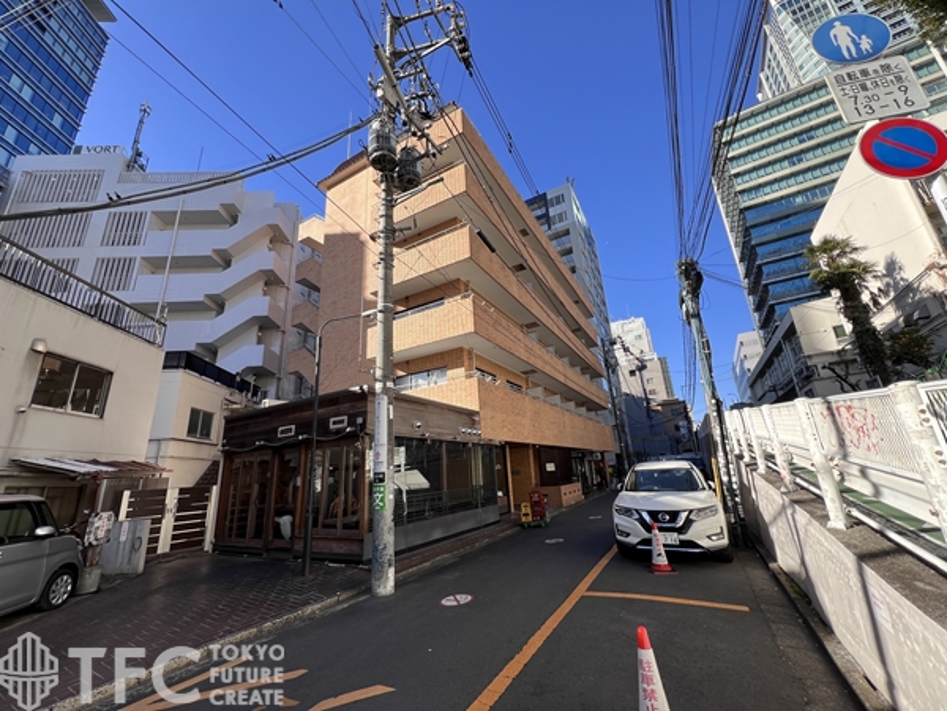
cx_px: 474
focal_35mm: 13
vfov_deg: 89.9
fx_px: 356
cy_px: 356
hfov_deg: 106.2
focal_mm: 1.57
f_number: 1.8
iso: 32
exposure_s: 1/576
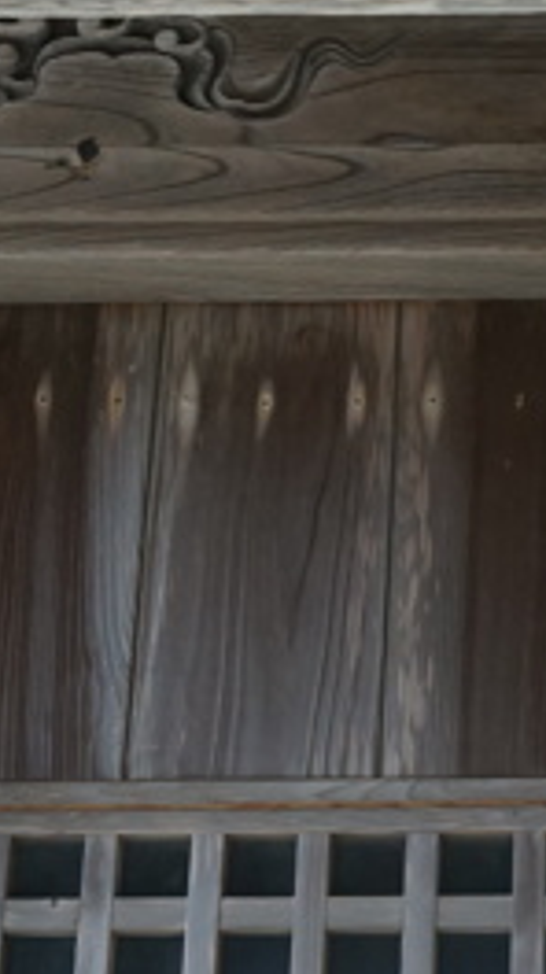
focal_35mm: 134
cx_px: 837
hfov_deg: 8.8
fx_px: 3458
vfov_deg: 15.7
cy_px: -37
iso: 400
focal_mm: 22
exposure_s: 1/13
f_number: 11
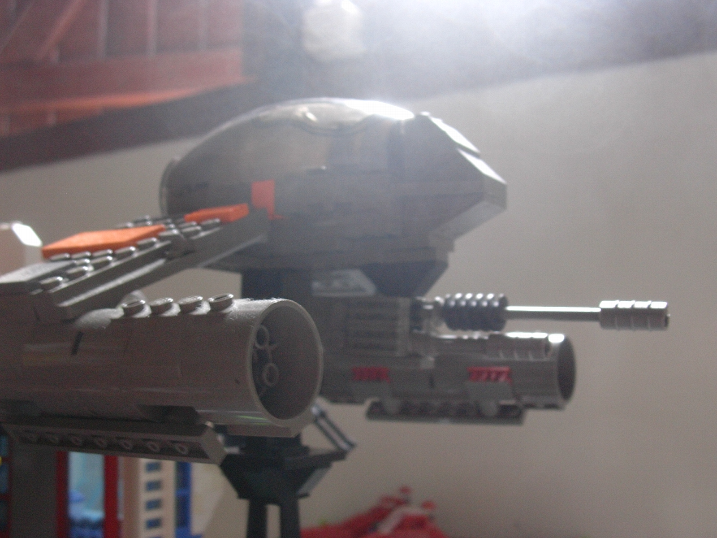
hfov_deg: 42.1
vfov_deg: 32.2
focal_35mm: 45
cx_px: 358
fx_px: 932
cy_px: 269
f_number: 2.9
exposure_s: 1/8.4
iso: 70
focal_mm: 6.7
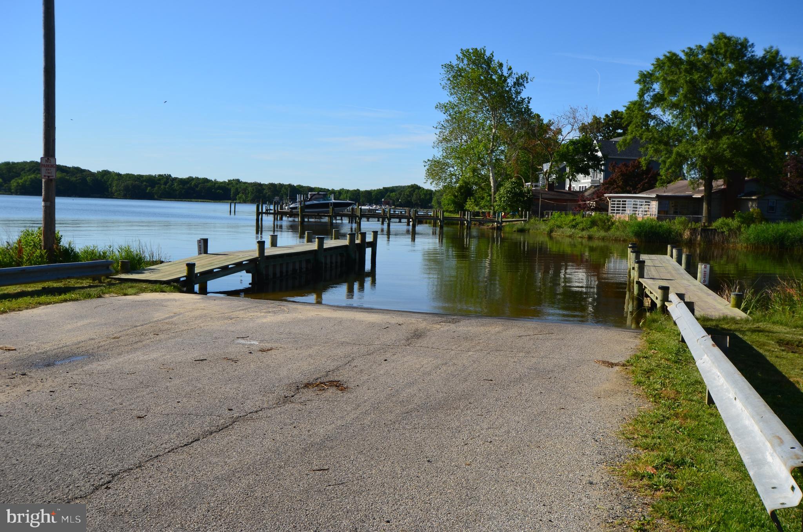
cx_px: 402
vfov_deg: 36.7
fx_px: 801
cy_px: 266
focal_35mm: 36
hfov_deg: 53.2
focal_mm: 24
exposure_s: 1/250
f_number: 10
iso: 200
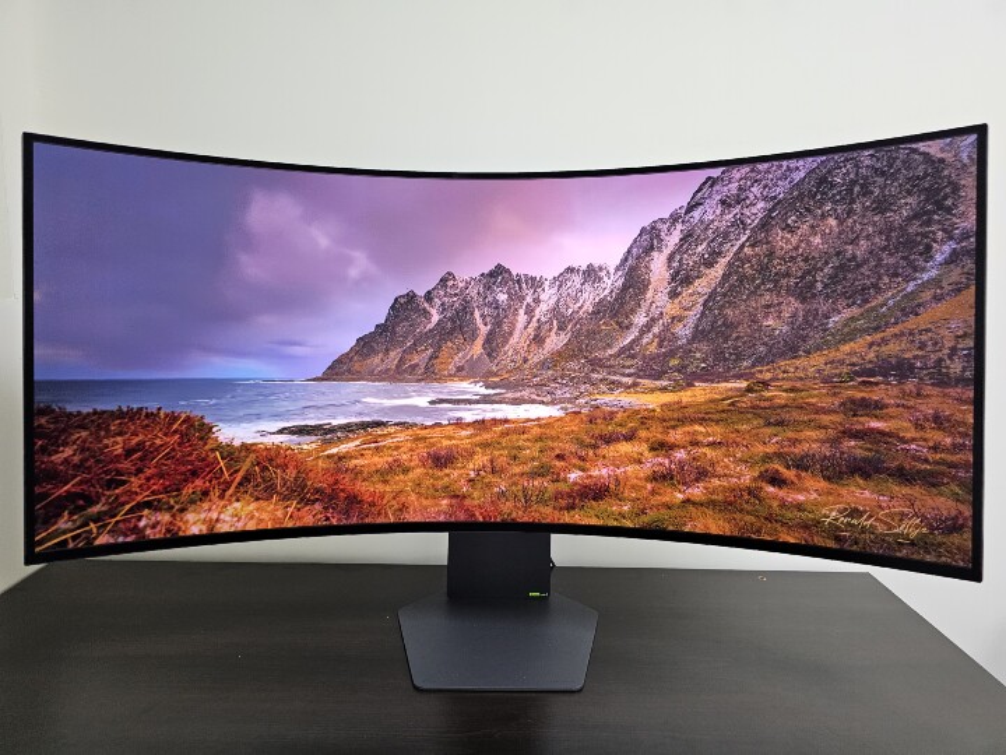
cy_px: 378
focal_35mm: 23
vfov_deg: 58.9
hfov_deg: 73.9
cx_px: 503
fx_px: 668
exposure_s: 1/170
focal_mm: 6.3
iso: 500
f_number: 1.7
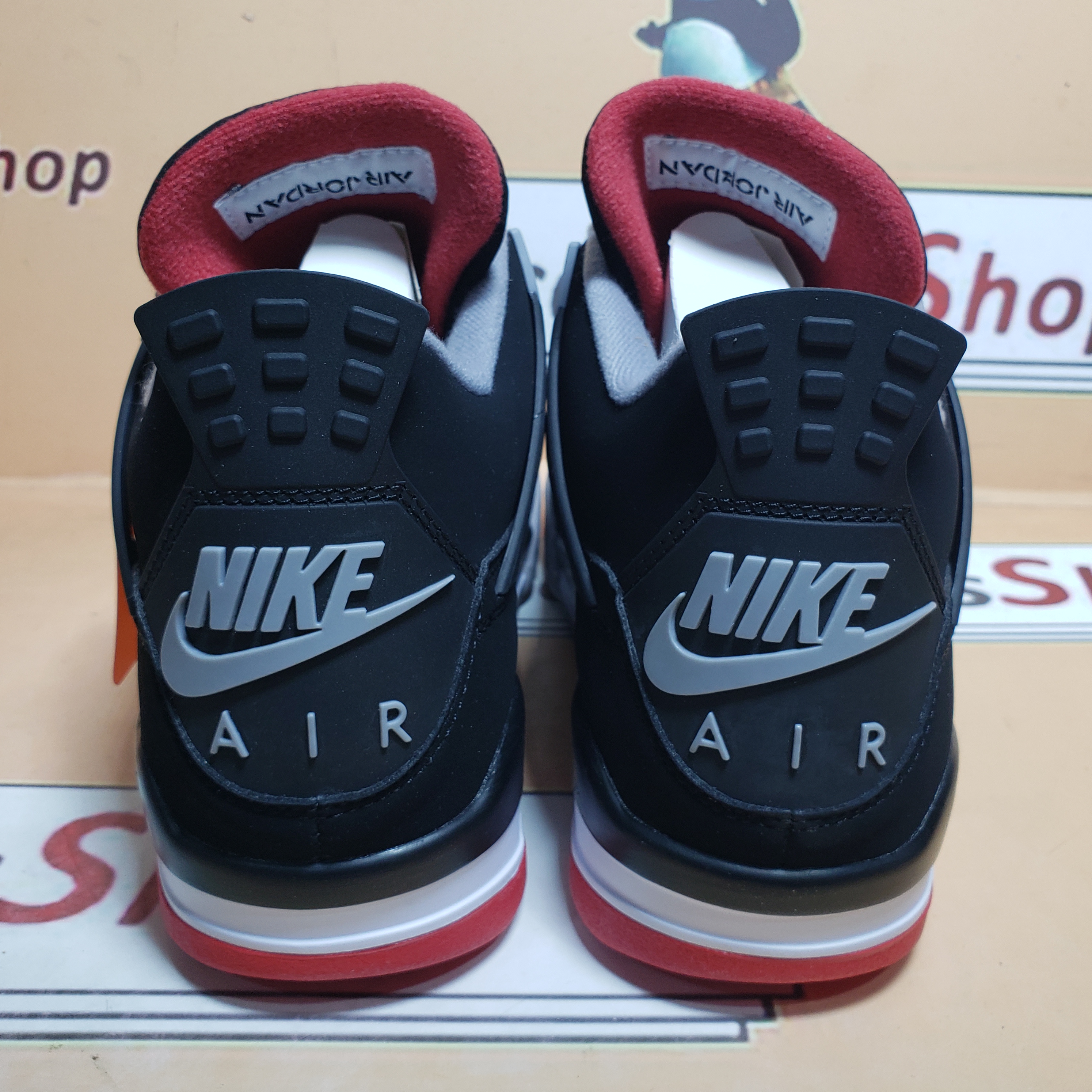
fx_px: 1106
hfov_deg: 52.5
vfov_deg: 52.5
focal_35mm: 31
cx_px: 564
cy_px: 542
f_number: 2.4
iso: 50
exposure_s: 1/161
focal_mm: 4.3
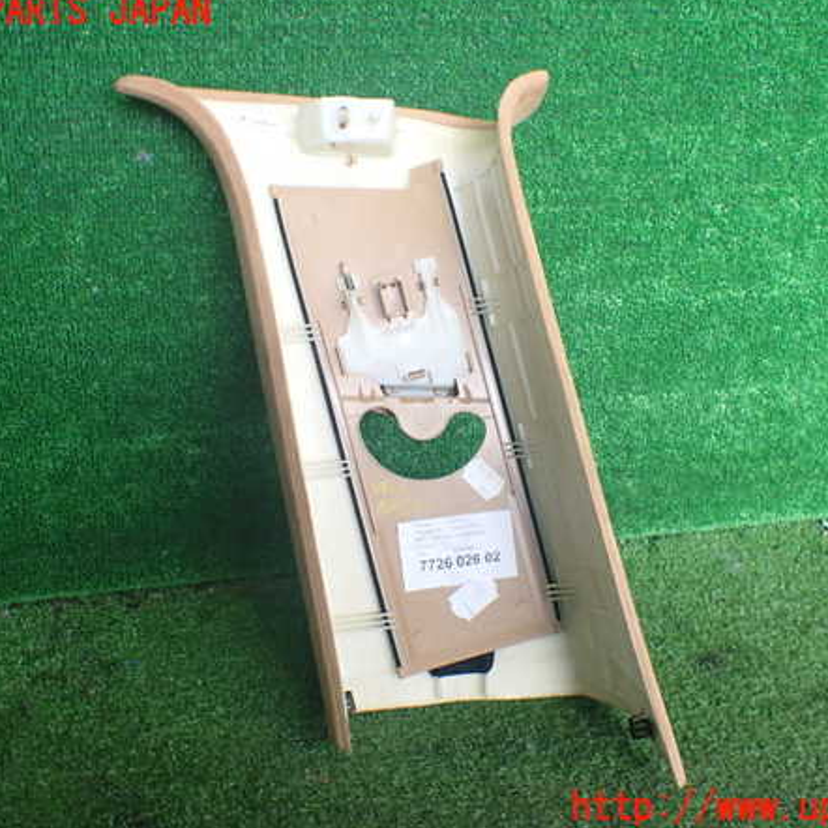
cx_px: 433
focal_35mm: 36
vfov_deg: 46.0
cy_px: 410
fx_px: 974
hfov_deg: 46.0
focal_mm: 5.4
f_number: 2.3
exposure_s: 1/125
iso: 250
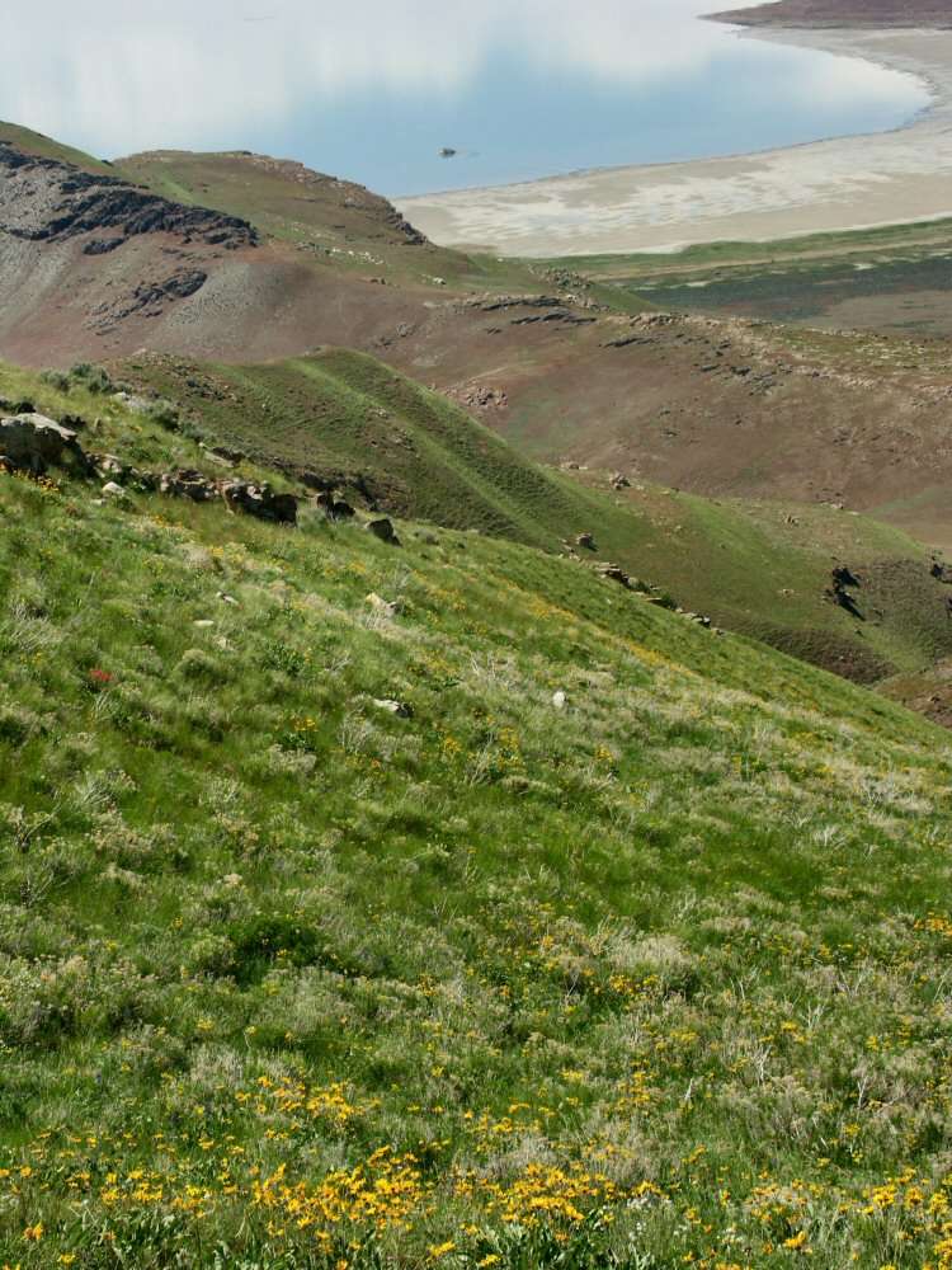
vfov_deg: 25.0
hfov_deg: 18.9
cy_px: 635
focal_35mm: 78
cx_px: 476
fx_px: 2860
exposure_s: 1/400
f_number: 6.3
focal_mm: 19.86
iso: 64
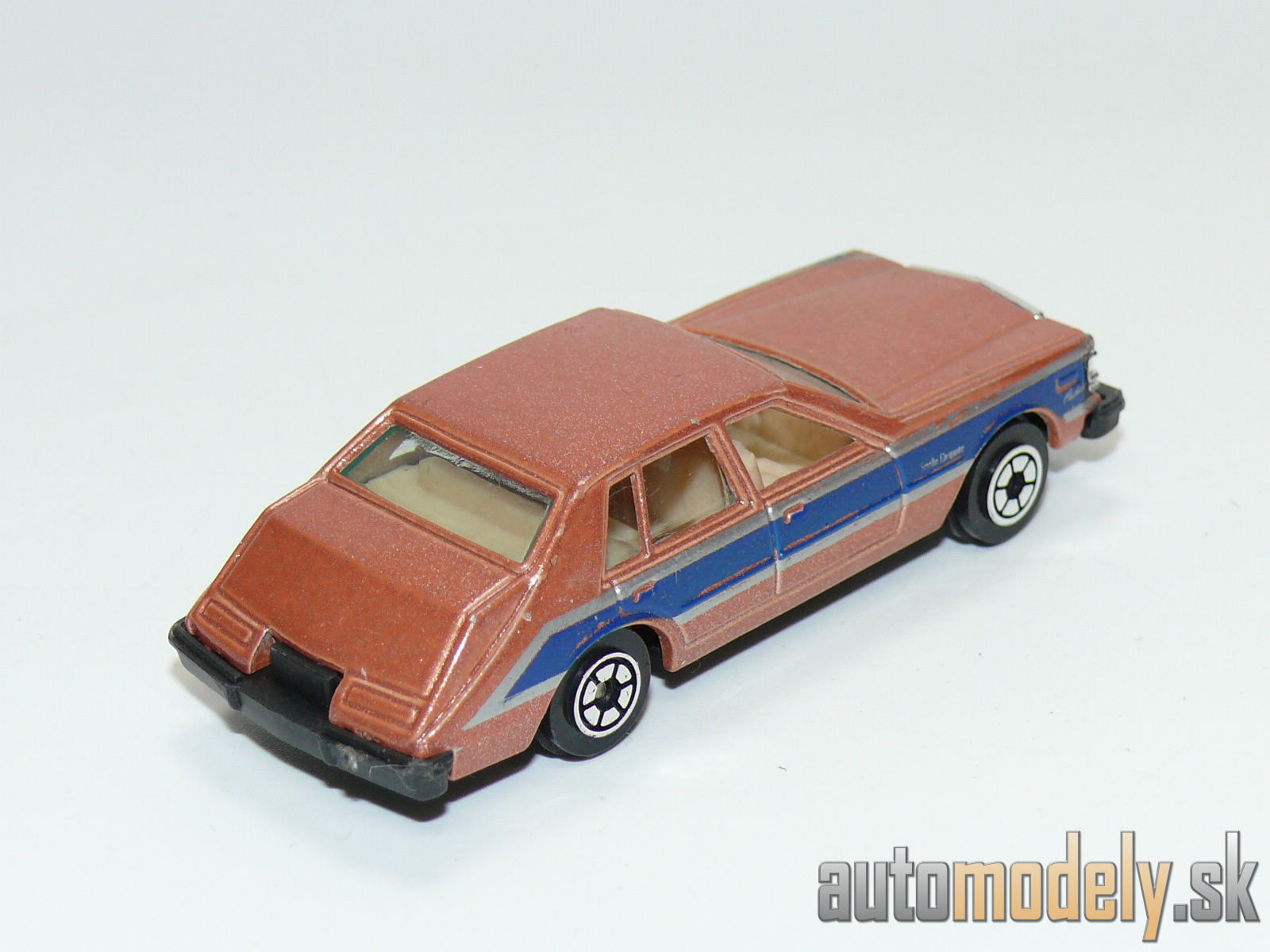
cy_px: 476
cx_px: 635
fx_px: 3742
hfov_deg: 19.3
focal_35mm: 102
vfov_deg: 14.5
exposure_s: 1/30
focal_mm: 13.3
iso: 100
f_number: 4
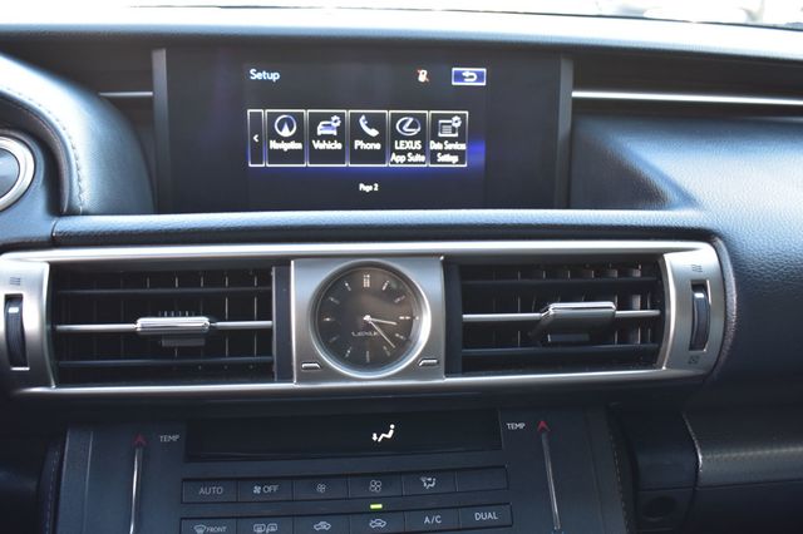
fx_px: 803
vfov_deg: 36.8
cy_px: 267
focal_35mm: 36
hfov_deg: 53.2
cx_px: 402
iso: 450
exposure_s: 1/15
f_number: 6.3
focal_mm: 24
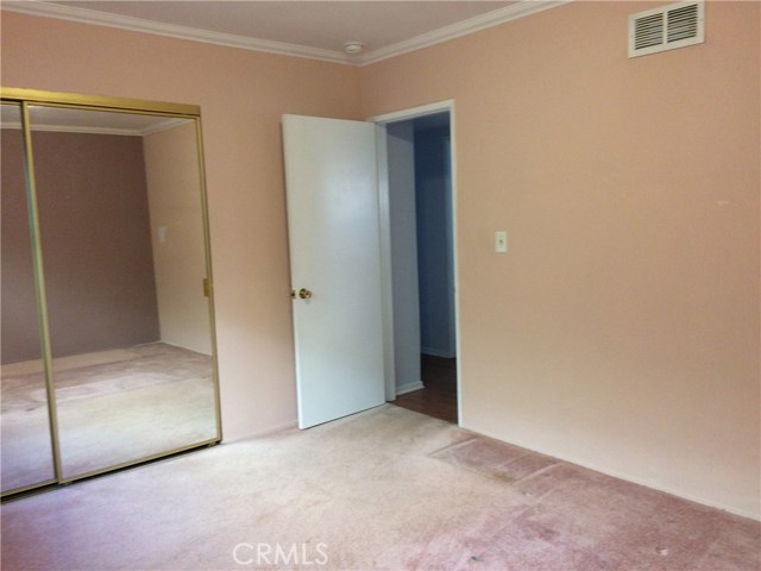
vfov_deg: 48.2
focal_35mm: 29
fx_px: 638
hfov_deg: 61.7
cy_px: 286
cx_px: 380
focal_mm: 4.15
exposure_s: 1/30
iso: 160
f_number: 2.2
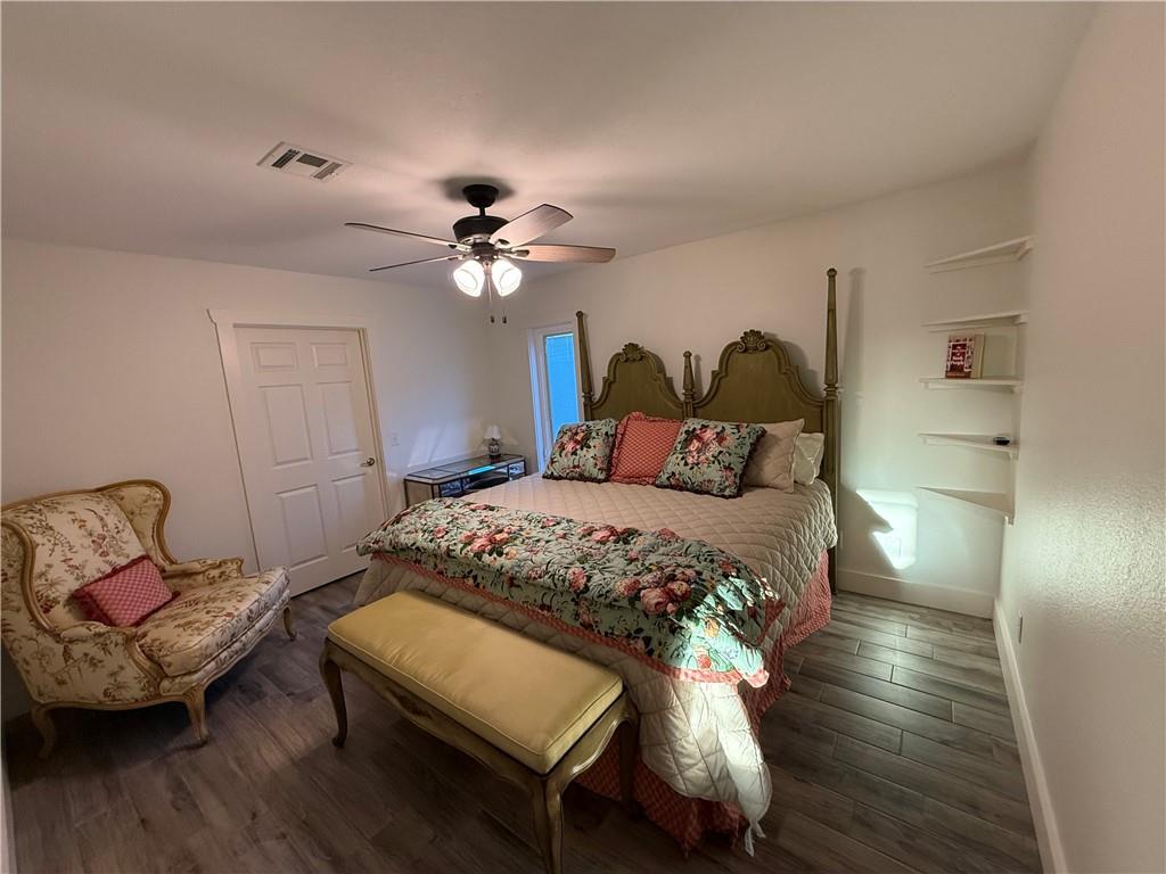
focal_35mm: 14
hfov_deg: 102.1
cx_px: 583
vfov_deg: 85.7
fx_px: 472
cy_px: 437
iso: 320
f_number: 2.2
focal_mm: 2.22
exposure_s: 1/120
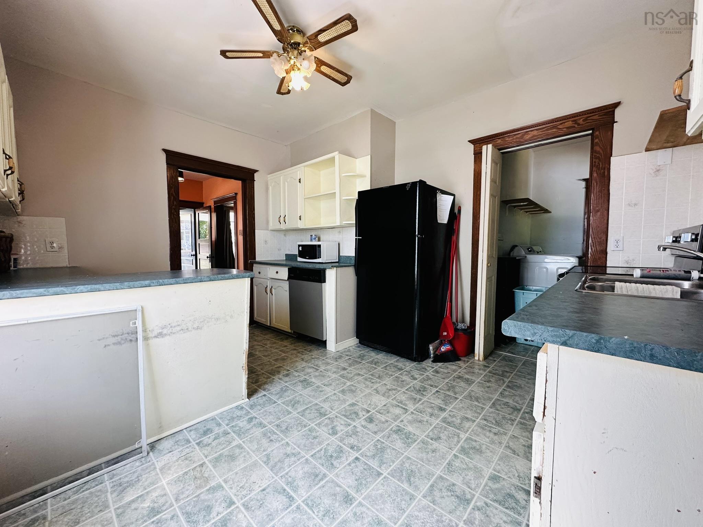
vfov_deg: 85.7
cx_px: 352
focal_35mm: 14
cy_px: 264
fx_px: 284
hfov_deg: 102.1
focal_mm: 2.22
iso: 200
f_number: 2.2
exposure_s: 1/120
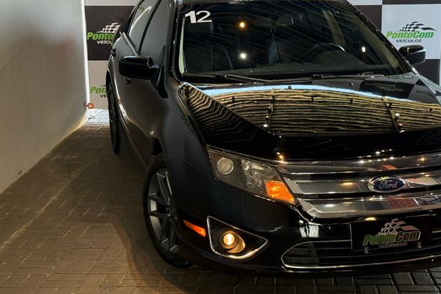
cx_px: 278
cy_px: 128
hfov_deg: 29.1
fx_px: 845
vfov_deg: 19.7
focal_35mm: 69
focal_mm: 6.76
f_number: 1.78
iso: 125
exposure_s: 1/74
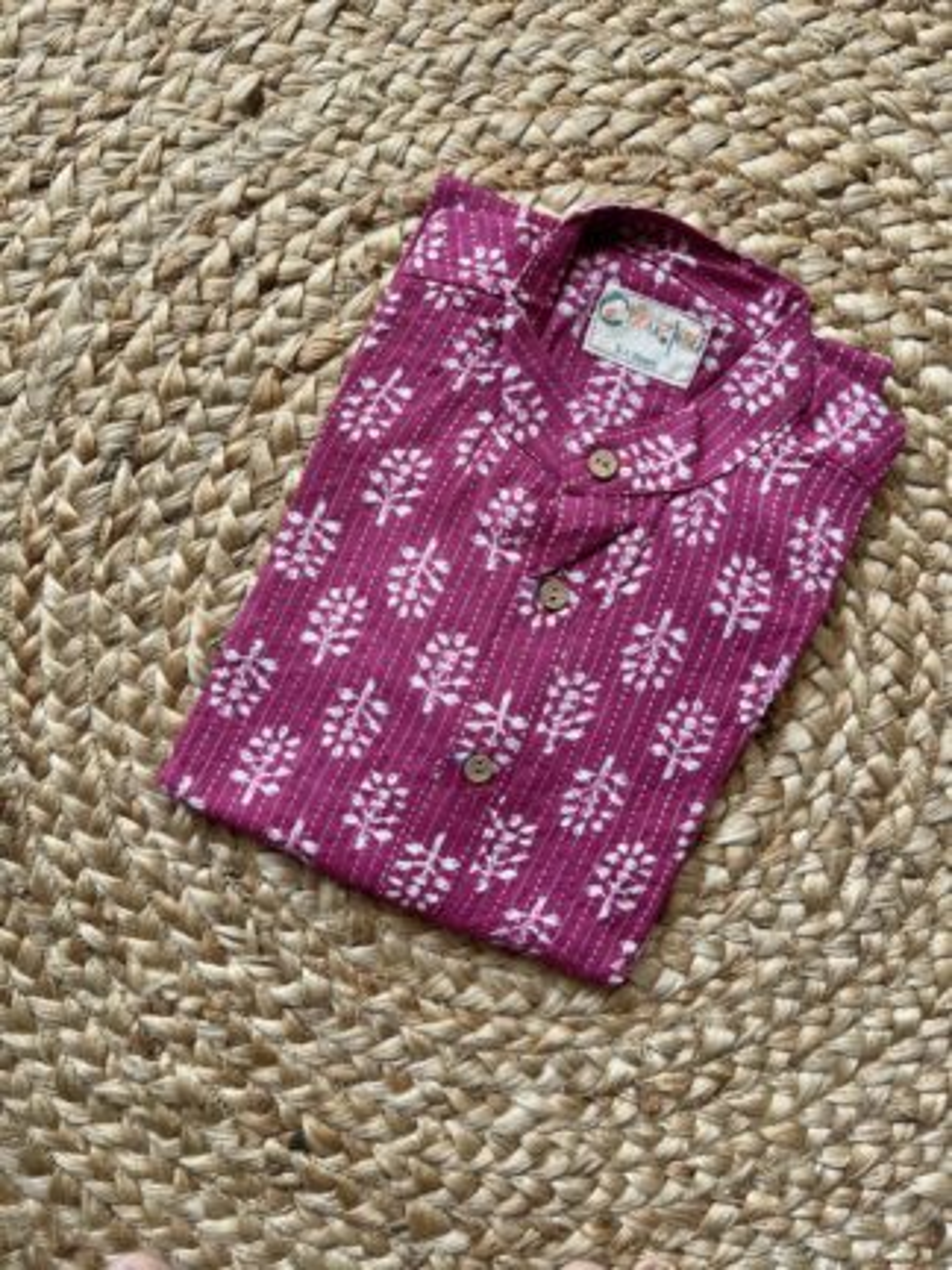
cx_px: 476
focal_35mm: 26
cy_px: 635
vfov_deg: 67.3
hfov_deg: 53.1
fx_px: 953
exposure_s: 1/121
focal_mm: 5.1
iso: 40
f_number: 1.6
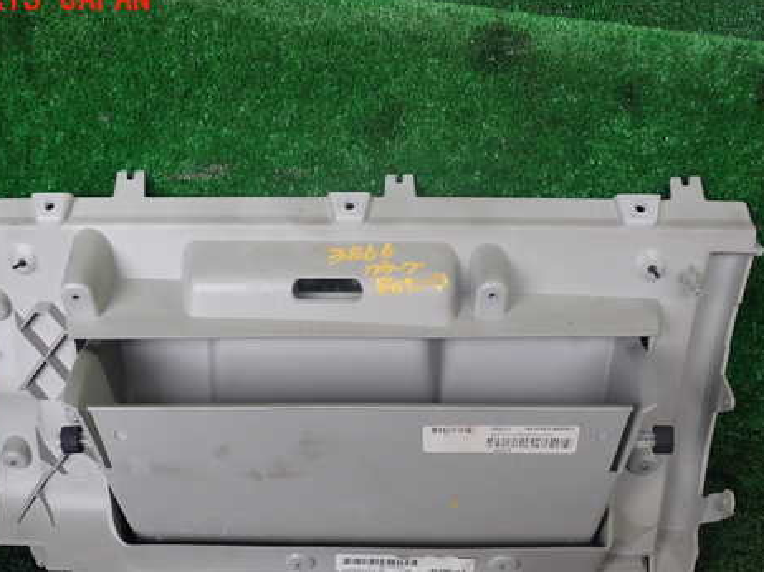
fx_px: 860
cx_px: 346
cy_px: 350
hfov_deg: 47.8
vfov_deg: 36.6
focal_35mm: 39
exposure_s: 1/50
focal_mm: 5.4
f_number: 2.3
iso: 200
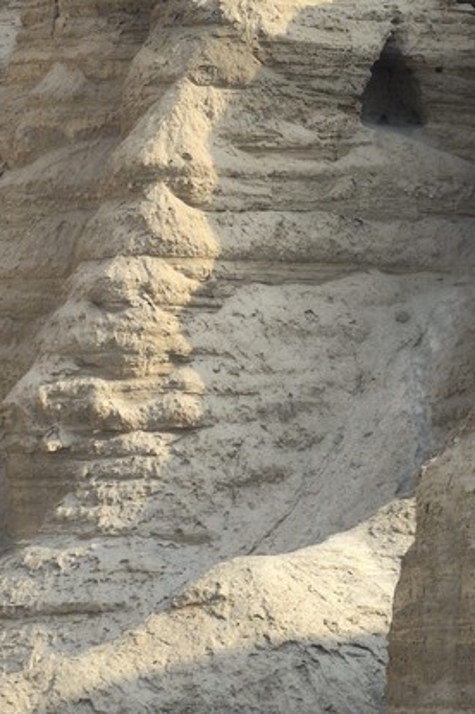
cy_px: -420
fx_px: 15304
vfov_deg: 2.7
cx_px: 412
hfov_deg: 1.8
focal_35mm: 772
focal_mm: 200
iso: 200
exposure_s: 1/800
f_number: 7.1
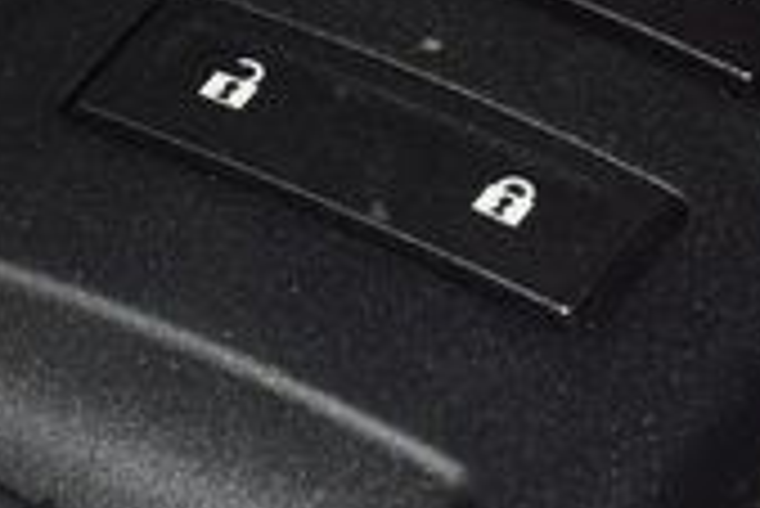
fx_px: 8409
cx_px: 252
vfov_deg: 3.5
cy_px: 209
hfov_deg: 5.2
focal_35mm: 398
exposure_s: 1/125
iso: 100
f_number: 8
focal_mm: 70
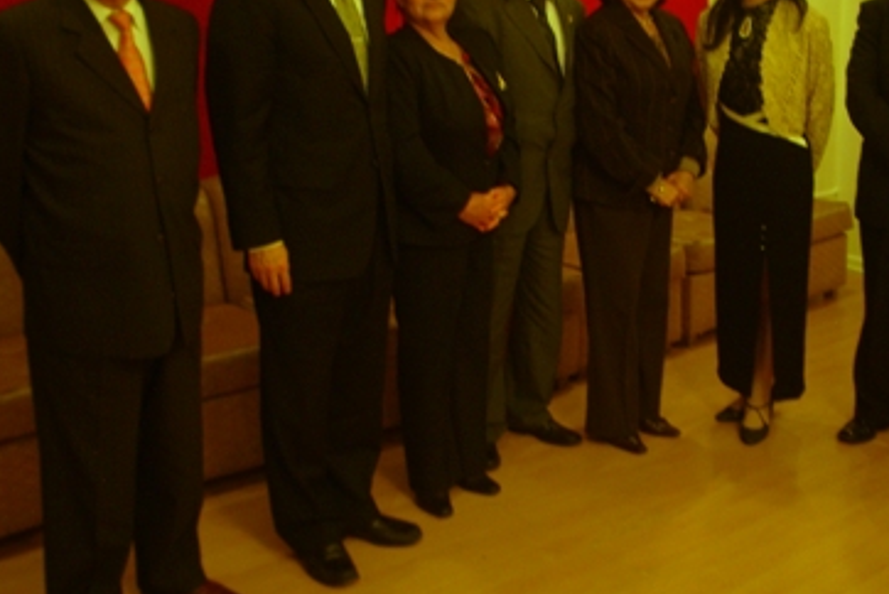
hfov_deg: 43.5
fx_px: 1112
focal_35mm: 45
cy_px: 206
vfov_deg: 29.7
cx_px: 489
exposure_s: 1/4
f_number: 2.6
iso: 200
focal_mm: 5.8
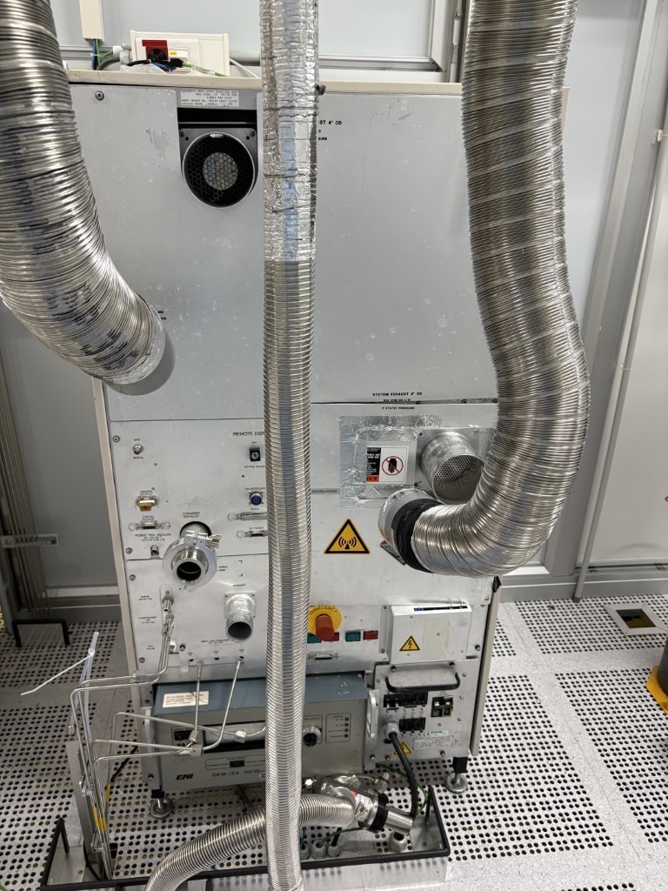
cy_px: 446
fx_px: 669
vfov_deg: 67.3
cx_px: 334
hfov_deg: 53.1
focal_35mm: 26
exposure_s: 1/50
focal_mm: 5.96
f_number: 1.6
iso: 200
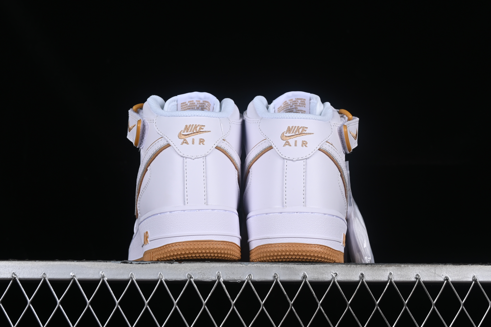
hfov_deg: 27.0
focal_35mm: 75
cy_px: 164
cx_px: 246
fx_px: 1023
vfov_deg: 18.2
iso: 160
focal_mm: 50
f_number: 9
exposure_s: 1/100
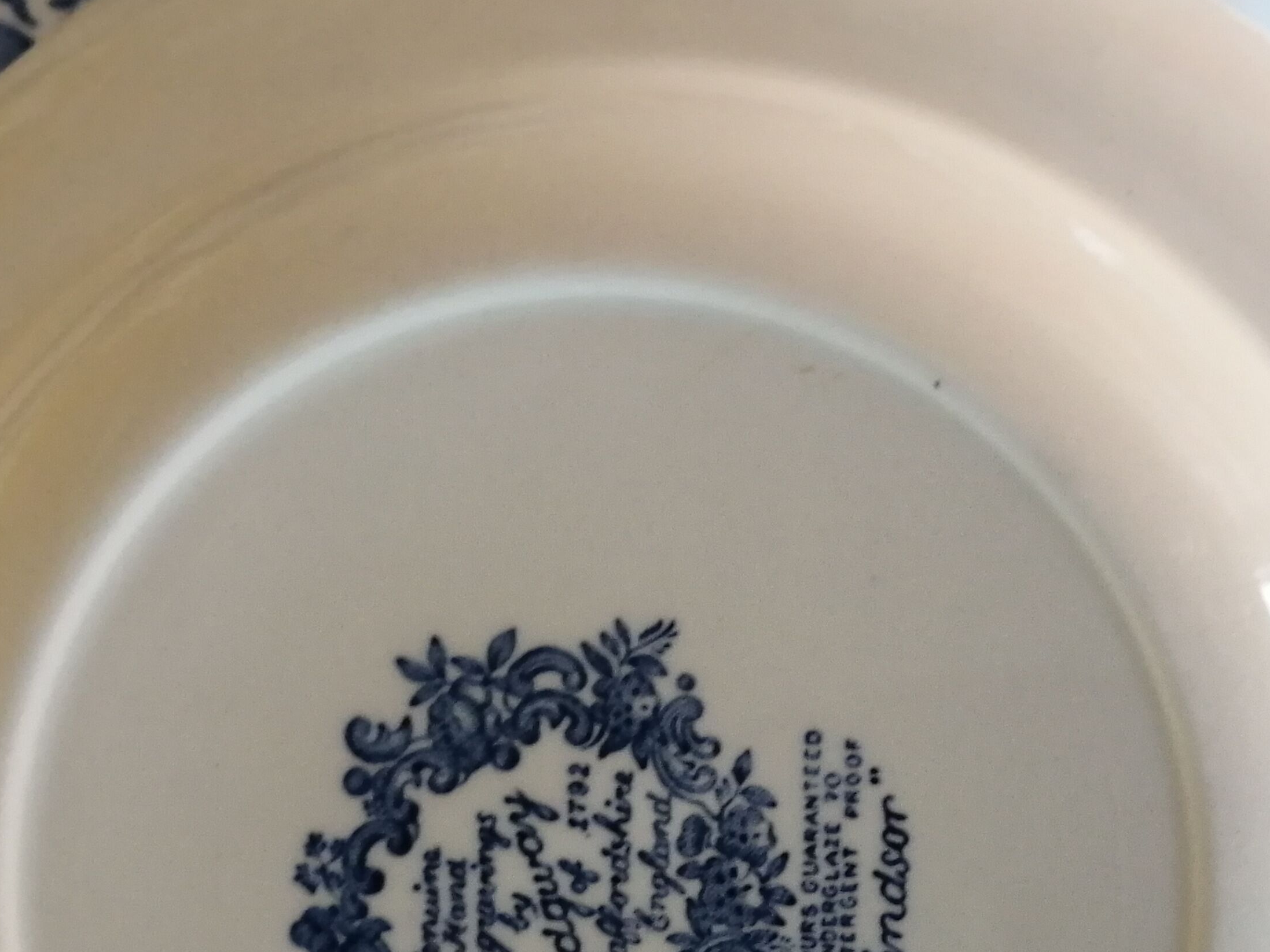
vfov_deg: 22.4
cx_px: 726
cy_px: 940
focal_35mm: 63
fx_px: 2312
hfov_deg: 30.7
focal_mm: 3.95
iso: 200
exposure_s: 1/33.3
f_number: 1.8
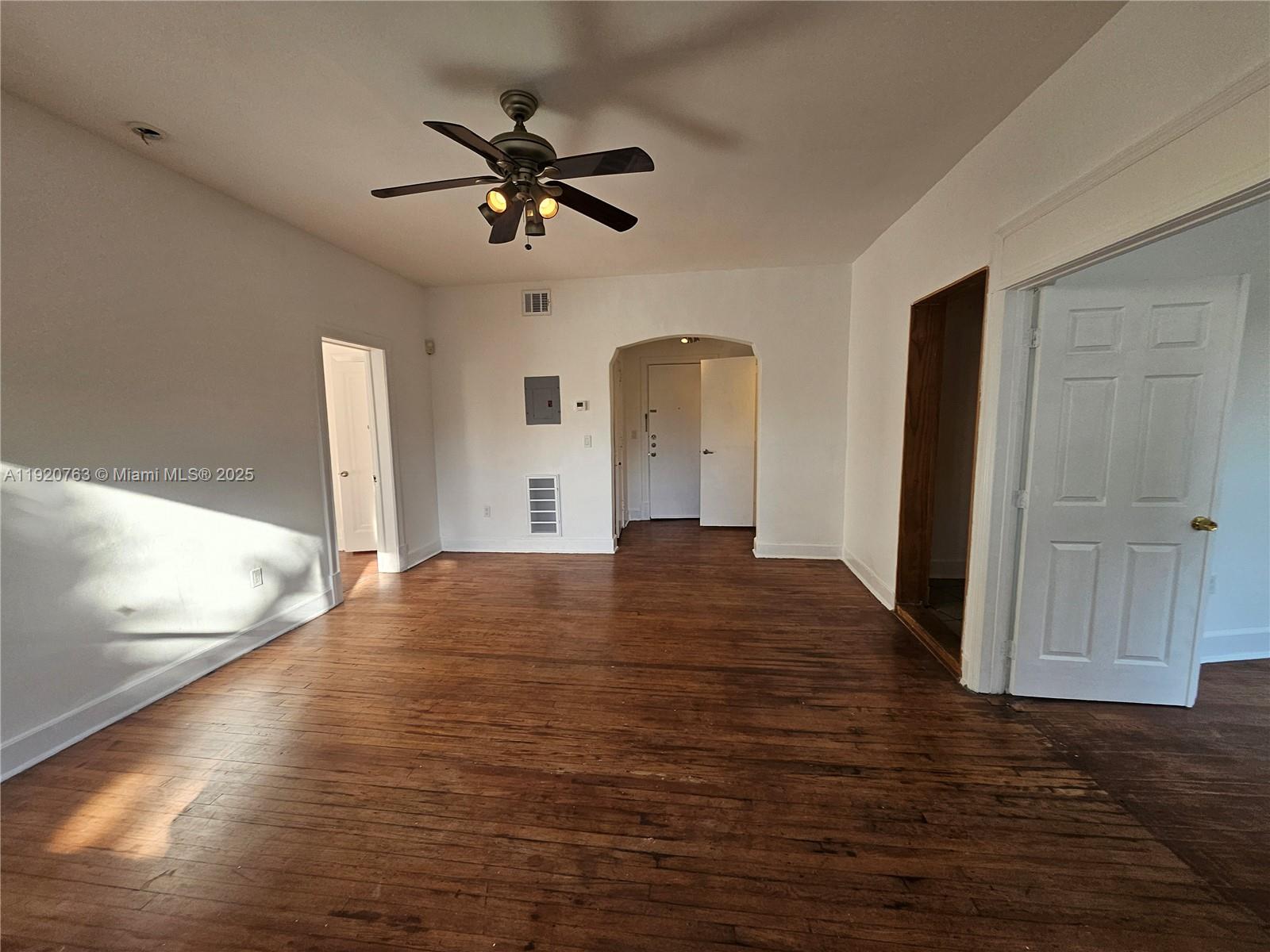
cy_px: 476
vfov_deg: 89.9
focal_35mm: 13
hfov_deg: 106.2
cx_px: 635
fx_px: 477
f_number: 2.2
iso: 40
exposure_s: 1/120
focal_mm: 1.74
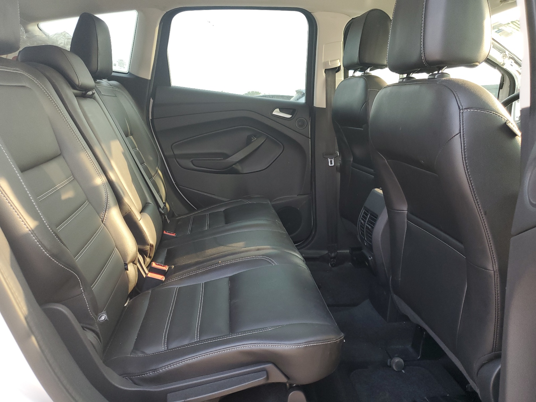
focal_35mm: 26
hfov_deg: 67.3
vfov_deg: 53.1
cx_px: 268
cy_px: 201
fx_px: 403
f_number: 1.5
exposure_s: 1/120
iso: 66
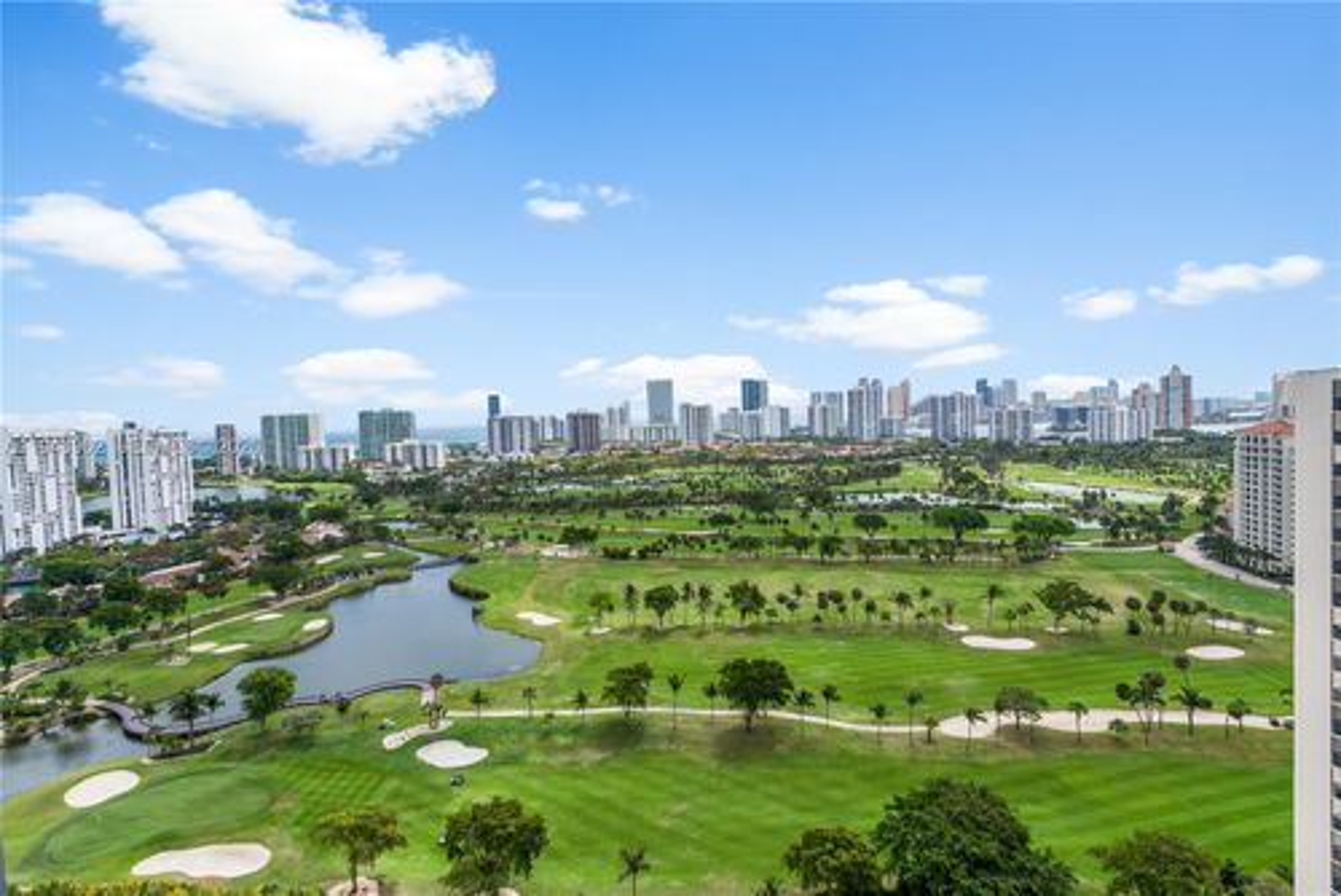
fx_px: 671
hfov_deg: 90.0
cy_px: 448
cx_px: 670
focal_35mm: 18
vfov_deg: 67.5
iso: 640
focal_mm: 18
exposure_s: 1/1600
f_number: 8
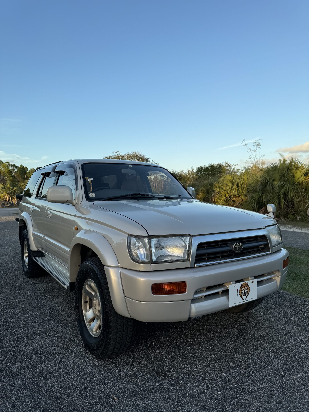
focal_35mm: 24
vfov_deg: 71.6
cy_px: 206
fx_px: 286
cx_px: 154
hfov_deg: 56.8
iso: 80
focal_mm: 6.86
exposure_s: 1/1339
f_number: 1.78
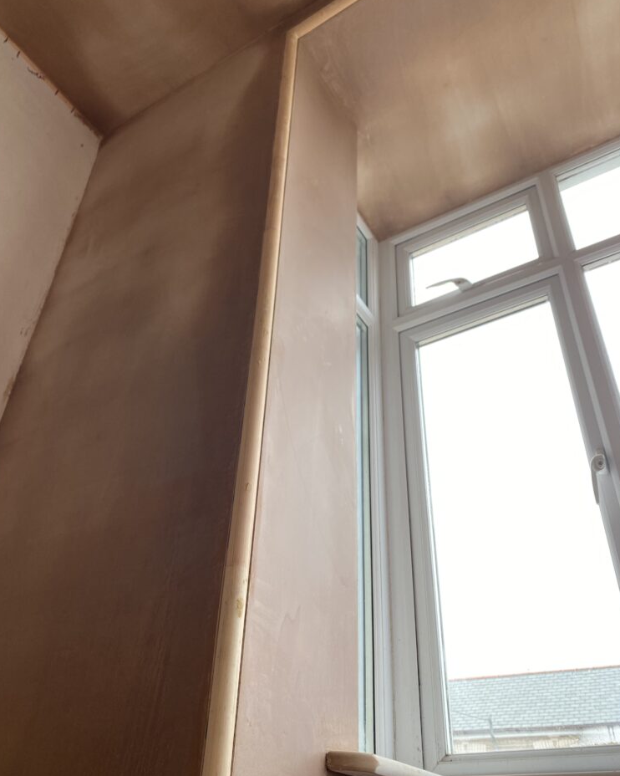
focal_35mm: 28
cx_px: 312
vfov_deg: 62.1
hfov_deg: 51.5
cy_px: 417
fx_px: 642
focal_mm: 4.25
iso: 80
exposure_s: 1/122
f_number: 1.8
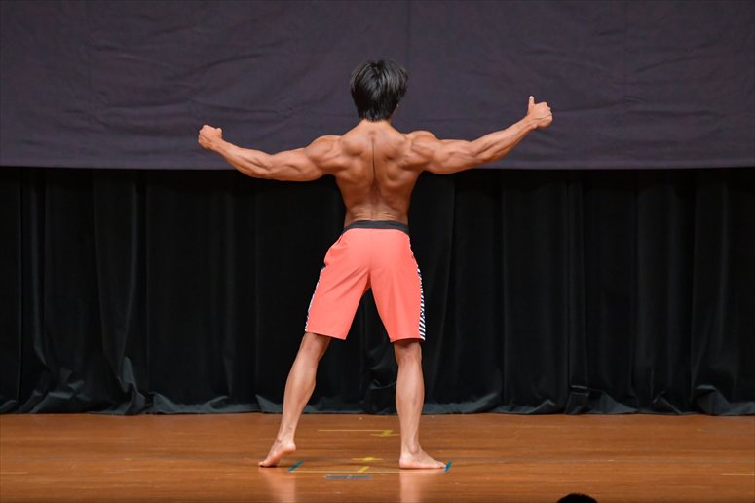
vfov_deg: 4.8
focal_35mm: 285
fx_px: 5974
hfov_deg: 7.2
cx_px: 378
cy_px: 252
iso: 5000
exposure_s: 1/400
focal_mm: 190
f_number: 5.6
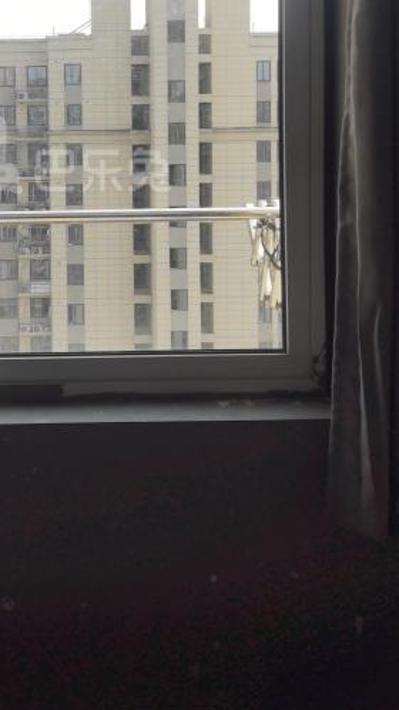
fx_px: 790
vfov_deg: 46.2
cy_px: 156
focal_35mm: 42
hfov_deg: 27.5
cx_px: 57
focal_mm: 4.4
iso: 50
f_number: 1.8
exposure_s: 1/478
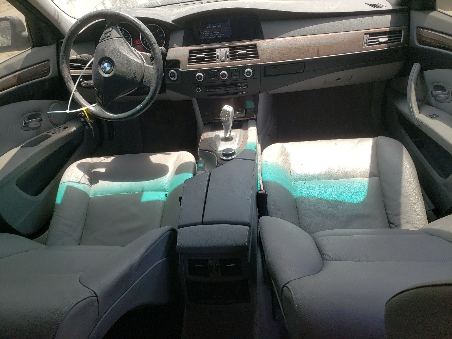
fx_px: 339
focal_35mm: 26
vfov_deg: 53.1
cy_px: 170
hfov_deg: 67.3
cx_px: 226
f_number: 1.5
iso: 50
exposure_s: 1/625
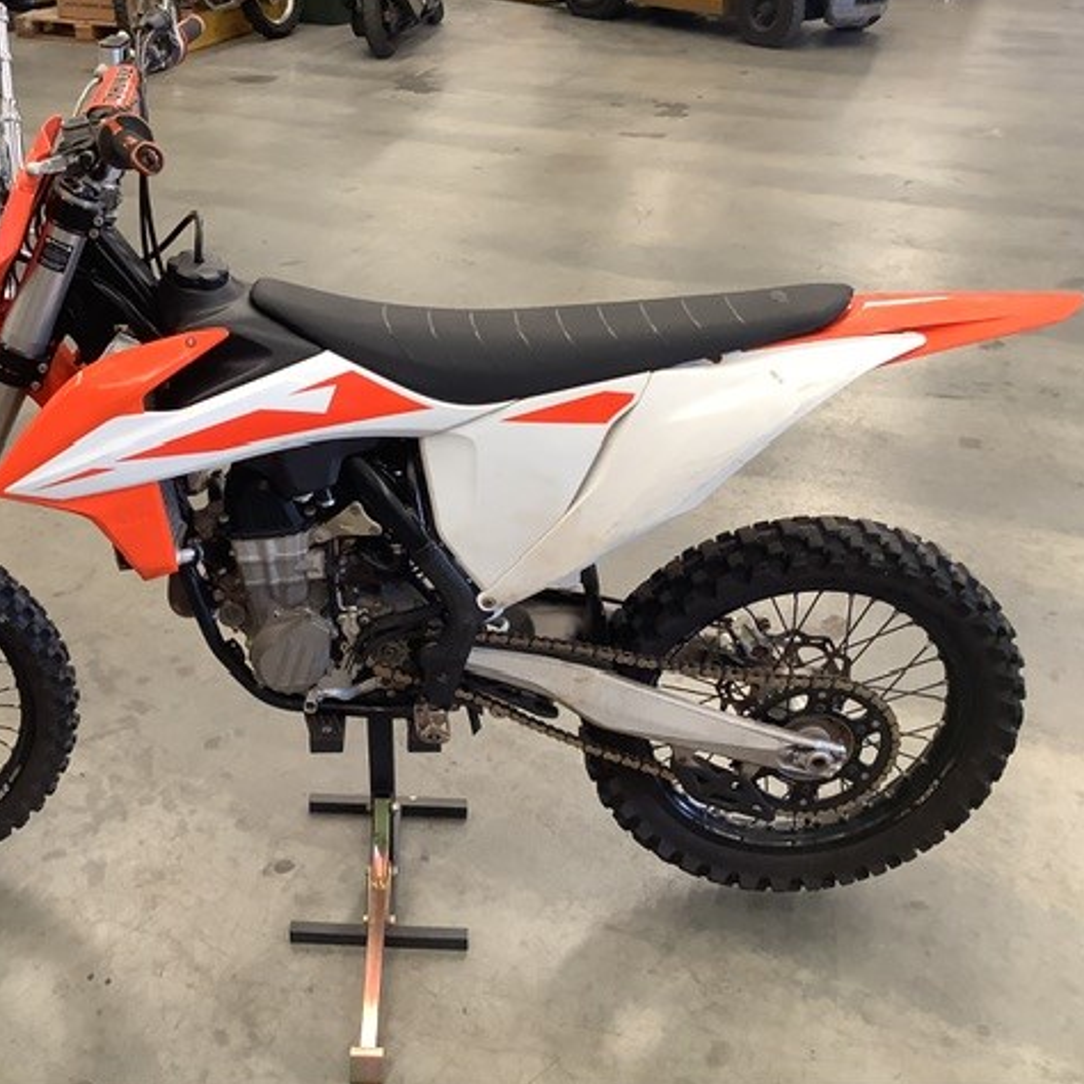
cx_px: 361
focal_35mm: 37
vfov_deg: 44.9
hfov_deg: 44.3
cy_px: 542
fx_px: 1311
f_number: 2.4
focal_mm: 3.3
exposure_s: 1/50
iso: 100
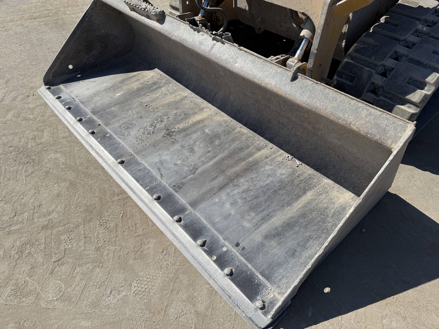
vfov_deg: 56.8
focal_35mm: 24
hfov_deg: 71.6
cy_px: 164
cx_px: 220
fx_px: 304
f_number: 1.78
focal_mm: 6.76
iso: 80
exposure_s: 1/7353
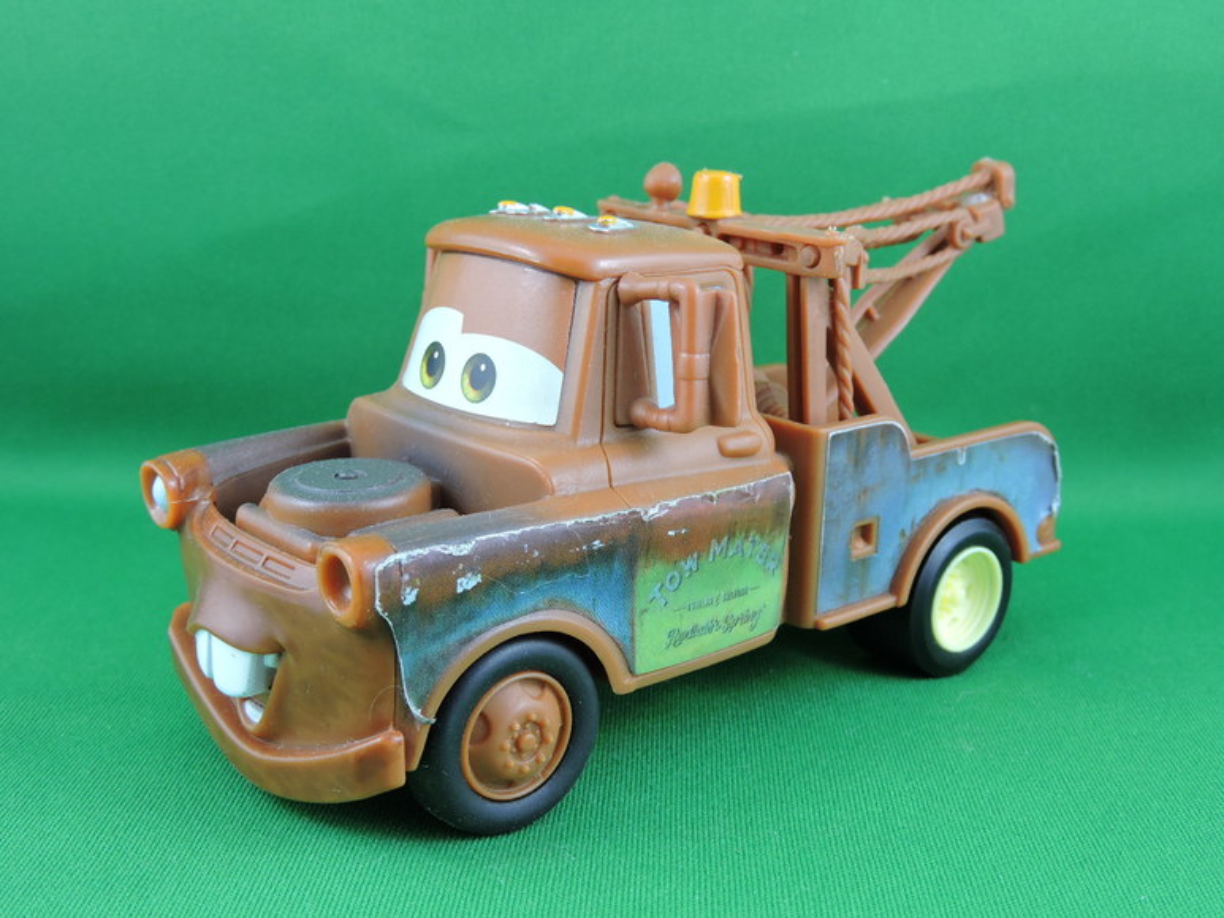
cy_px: 459
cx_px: 612
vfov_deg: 32.2
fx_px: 1591
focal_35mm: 45
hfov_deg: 42.1
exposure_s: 1/30
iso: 200
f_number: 4
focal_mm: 8.1
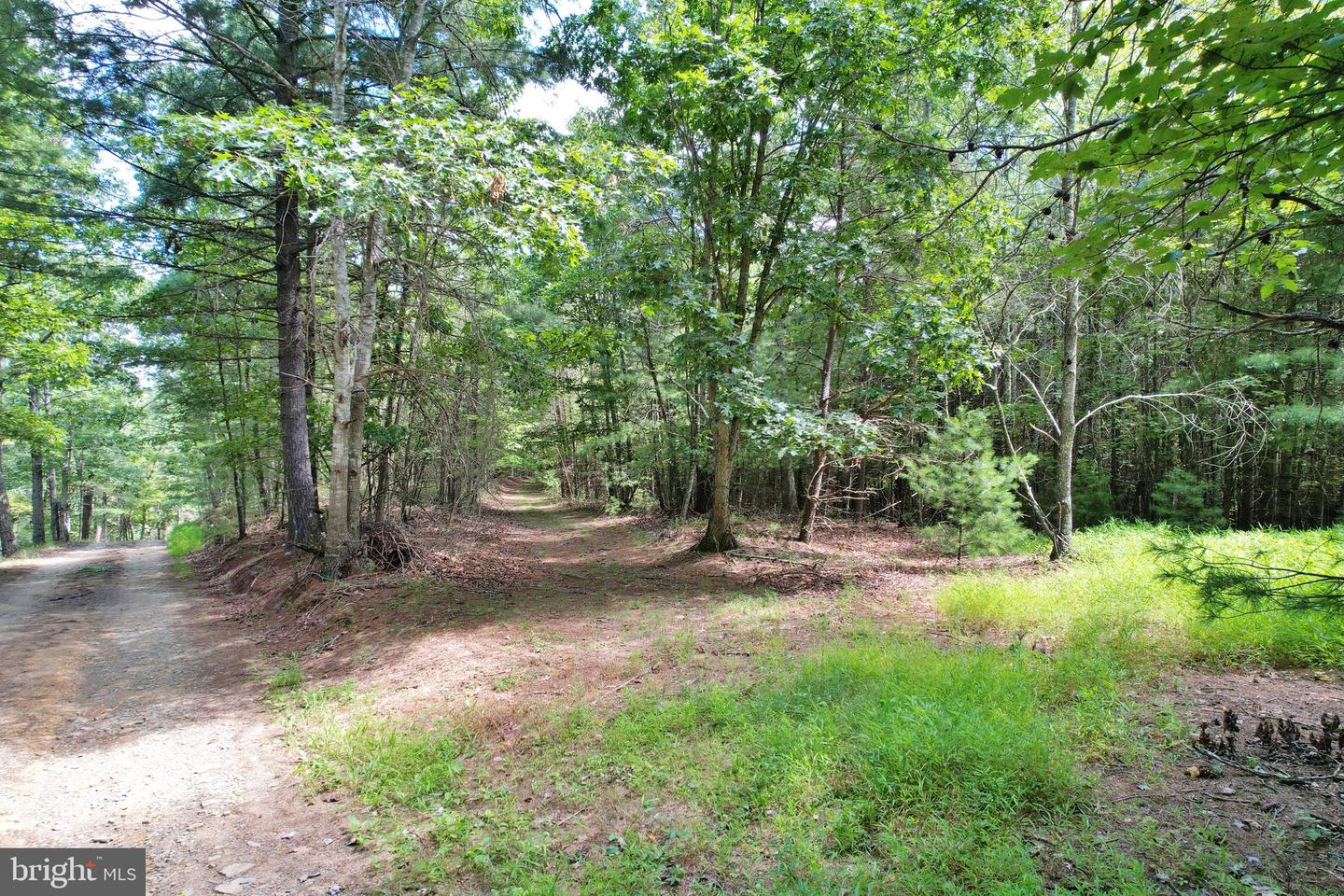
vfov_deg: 57.2
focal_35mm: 22
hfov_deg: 78.6
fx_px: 821
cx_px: 672
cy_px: 448
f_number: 2.8
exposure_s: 1/125
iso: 100
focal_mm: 8.38
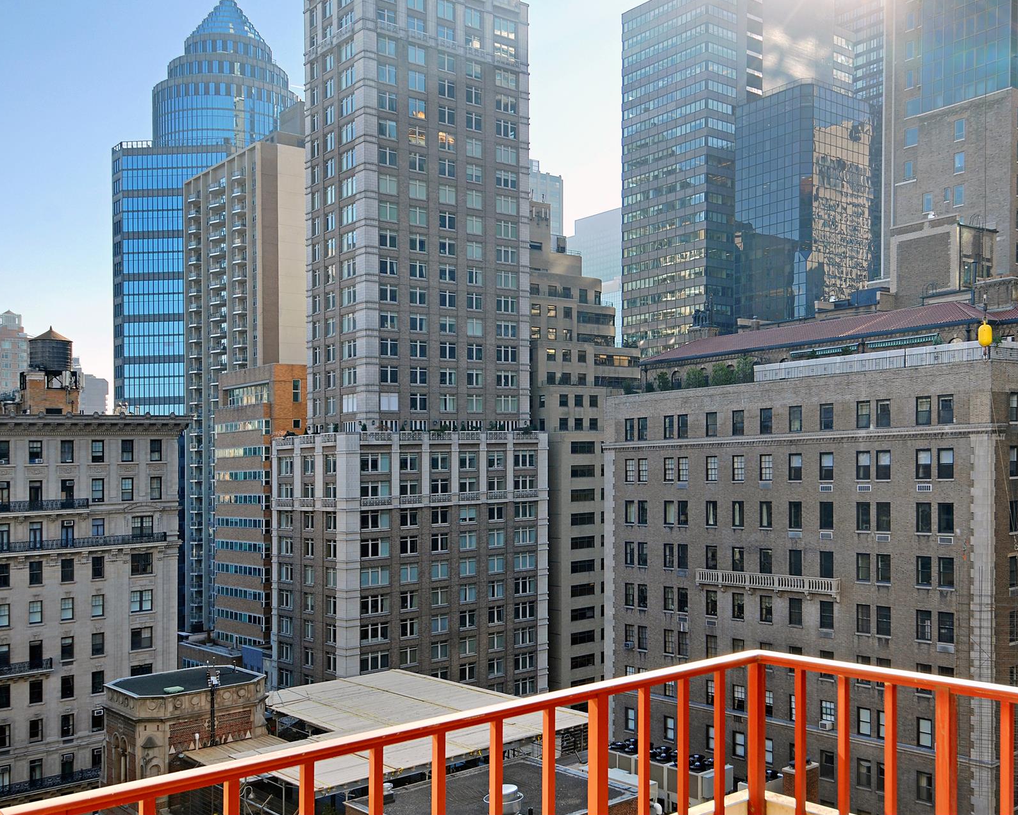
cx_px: 599
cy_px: 408
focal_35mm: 34
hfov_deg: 52.6
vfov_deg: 43.4
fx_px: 1025
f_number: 7.1
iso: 200
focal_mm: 20
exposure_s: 1/160
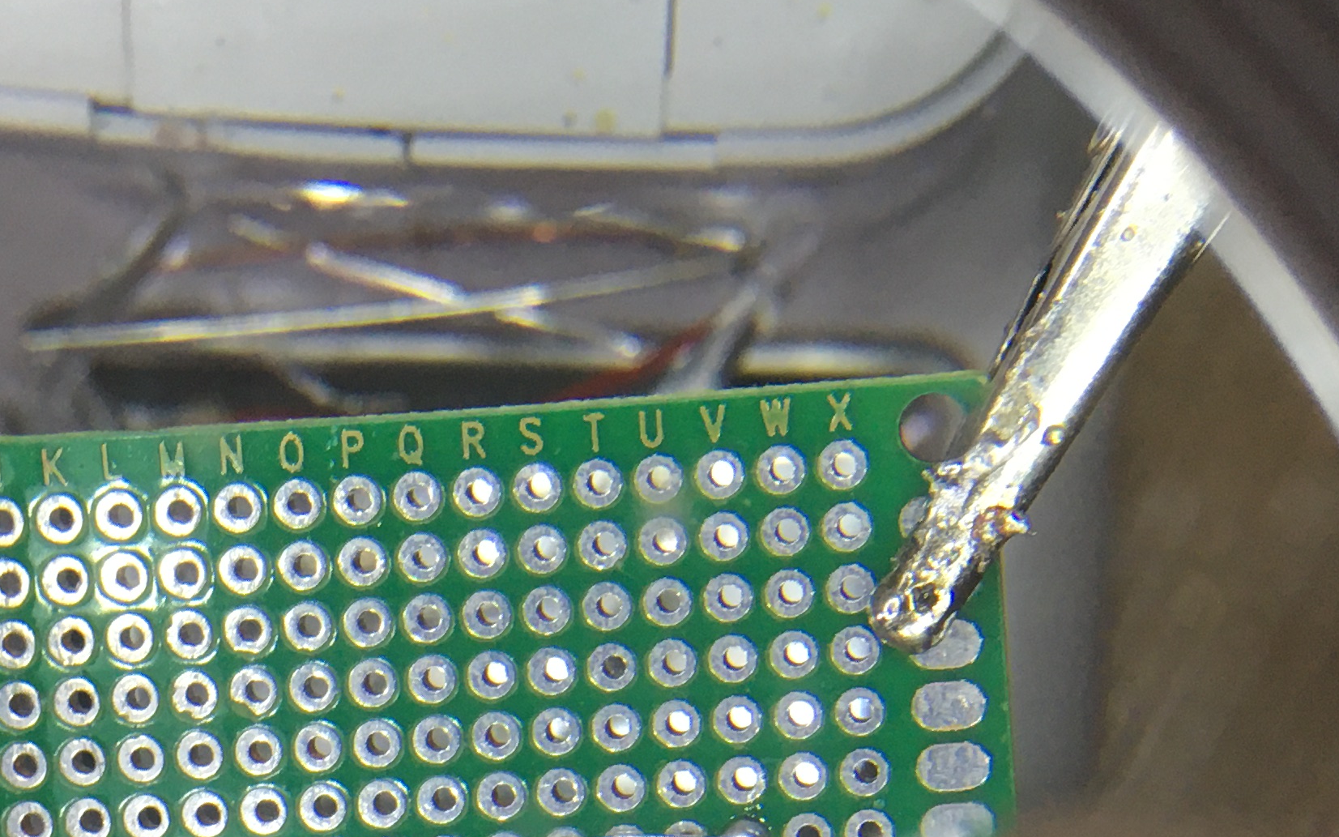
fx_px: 2737
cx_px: 557
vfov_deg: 17.0
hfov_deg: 27.5
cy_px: 814
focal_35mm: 75
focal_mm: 4.15
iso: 50
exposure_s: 1/33
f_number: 2.2
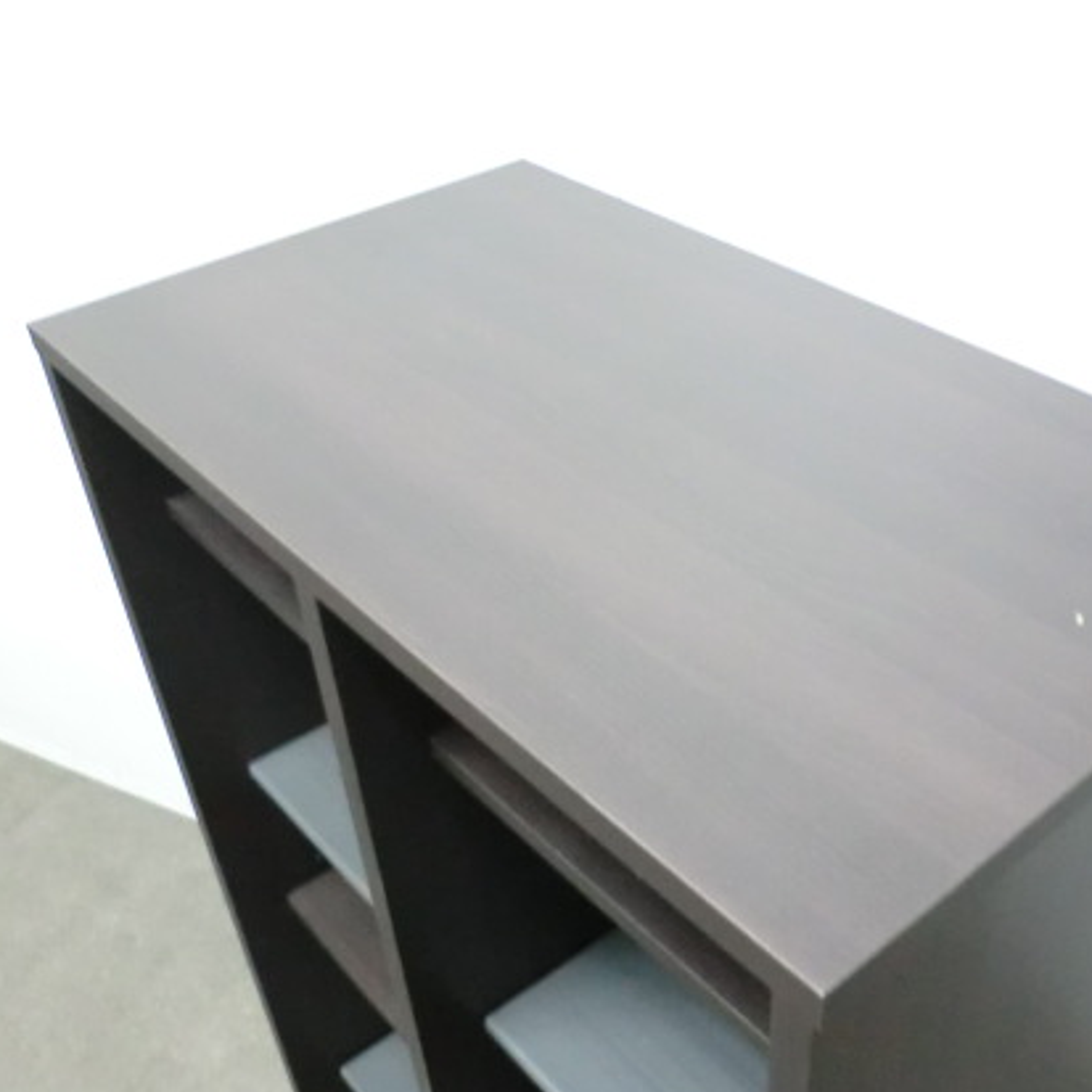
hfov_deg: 44.7
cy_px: 592
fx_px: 1321
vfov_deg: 44.9
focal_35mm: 37
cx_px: 664
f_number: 3.2
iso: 800
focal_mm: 4.9
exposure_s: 1/30
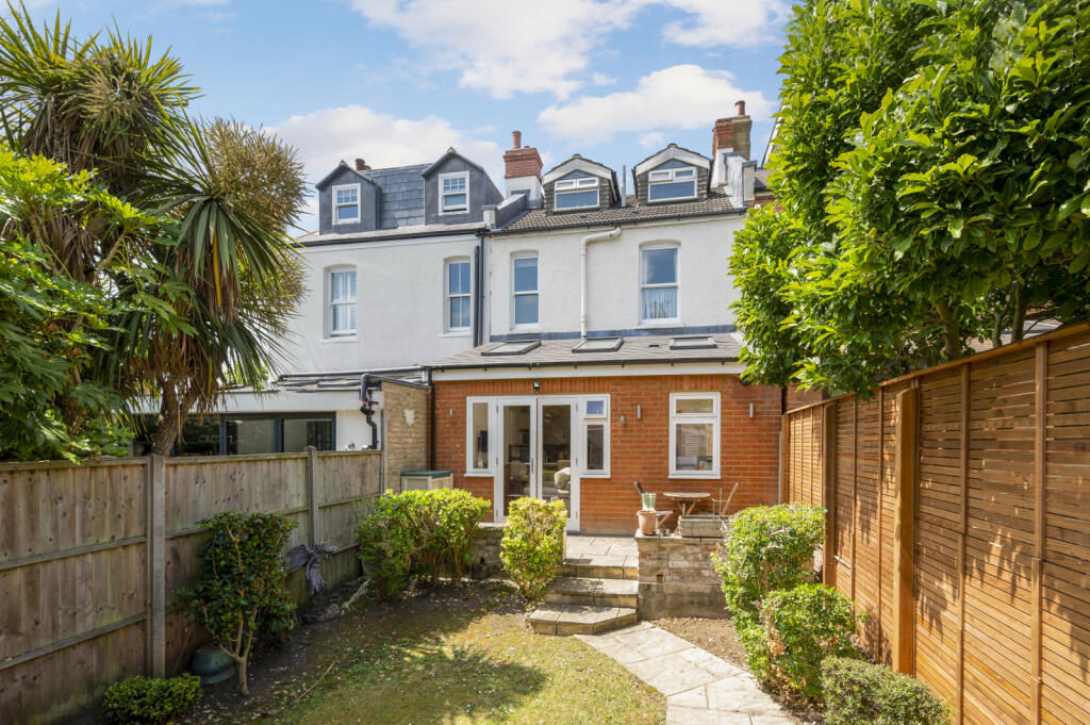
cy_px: 362
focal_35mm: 15
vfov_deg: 77.2
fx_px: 454
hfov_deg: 100.4
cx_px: 545
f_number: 8
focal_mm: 15
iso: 200
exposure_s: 1/200
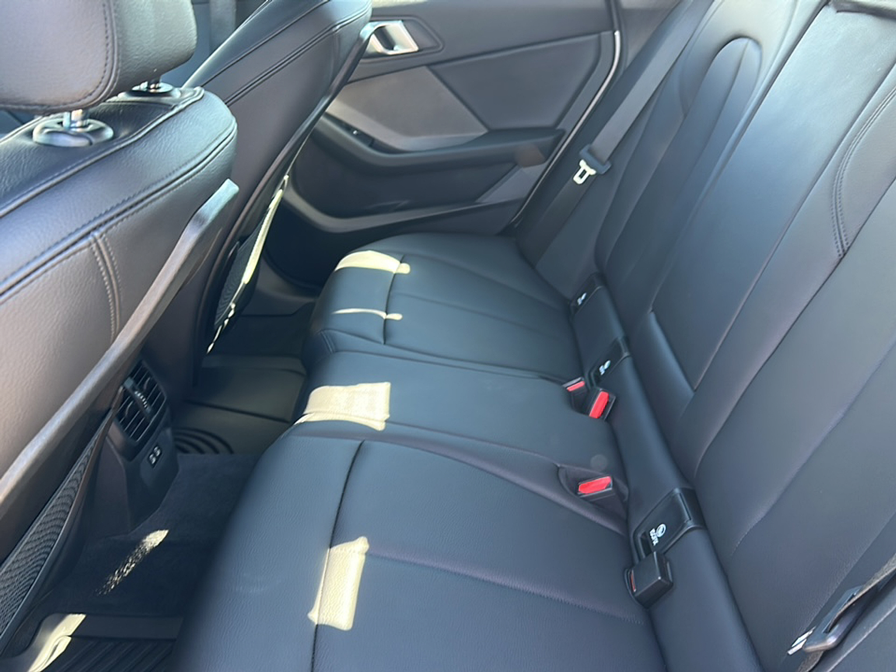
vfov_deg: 54.9
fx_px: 647
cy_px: 336
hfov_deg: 69.4
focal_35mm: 25
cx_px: 448
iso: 160
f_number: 1.78
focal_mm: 6.86
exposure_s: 1/80
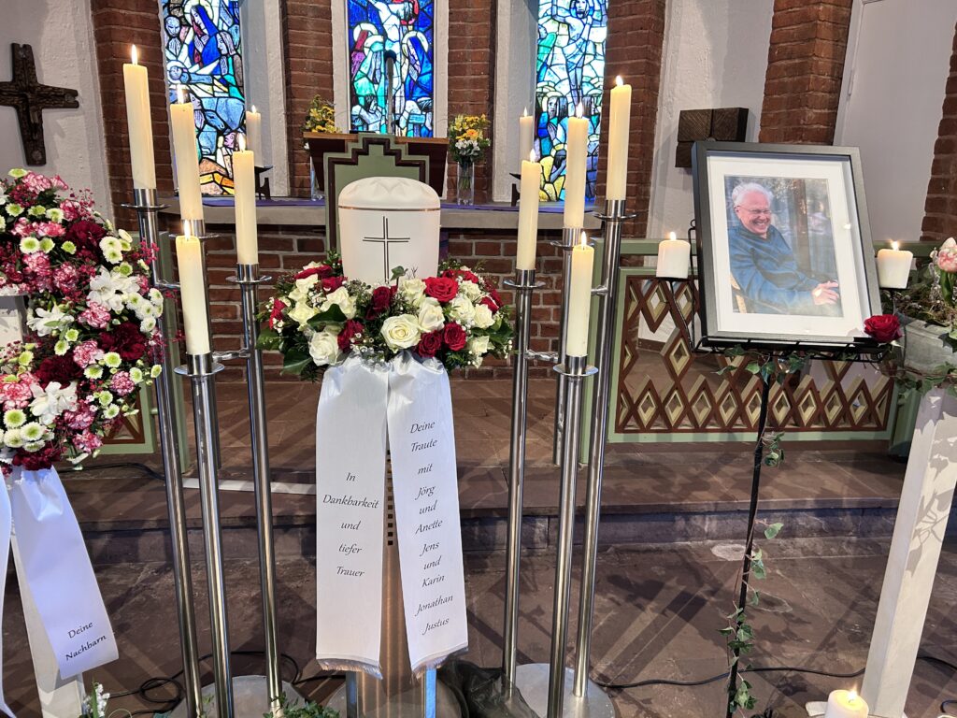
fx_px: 719
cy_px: 359
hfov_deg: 67.3
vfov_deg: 53.1
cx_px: 478
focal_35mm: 26
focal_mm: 5.7
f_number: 1.5
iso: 160
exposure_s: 1/50
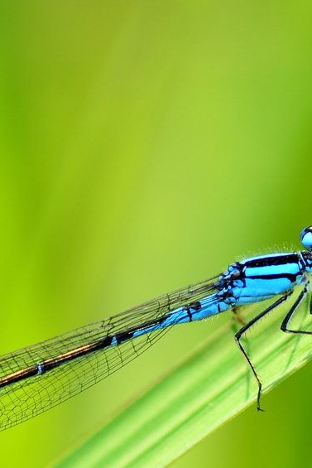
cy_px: 167
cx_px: -38
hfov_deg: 3.1
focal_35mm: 445
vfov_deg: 4.6
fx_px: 5786
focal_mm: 105
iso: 100
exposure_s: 1/250
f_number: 5.6
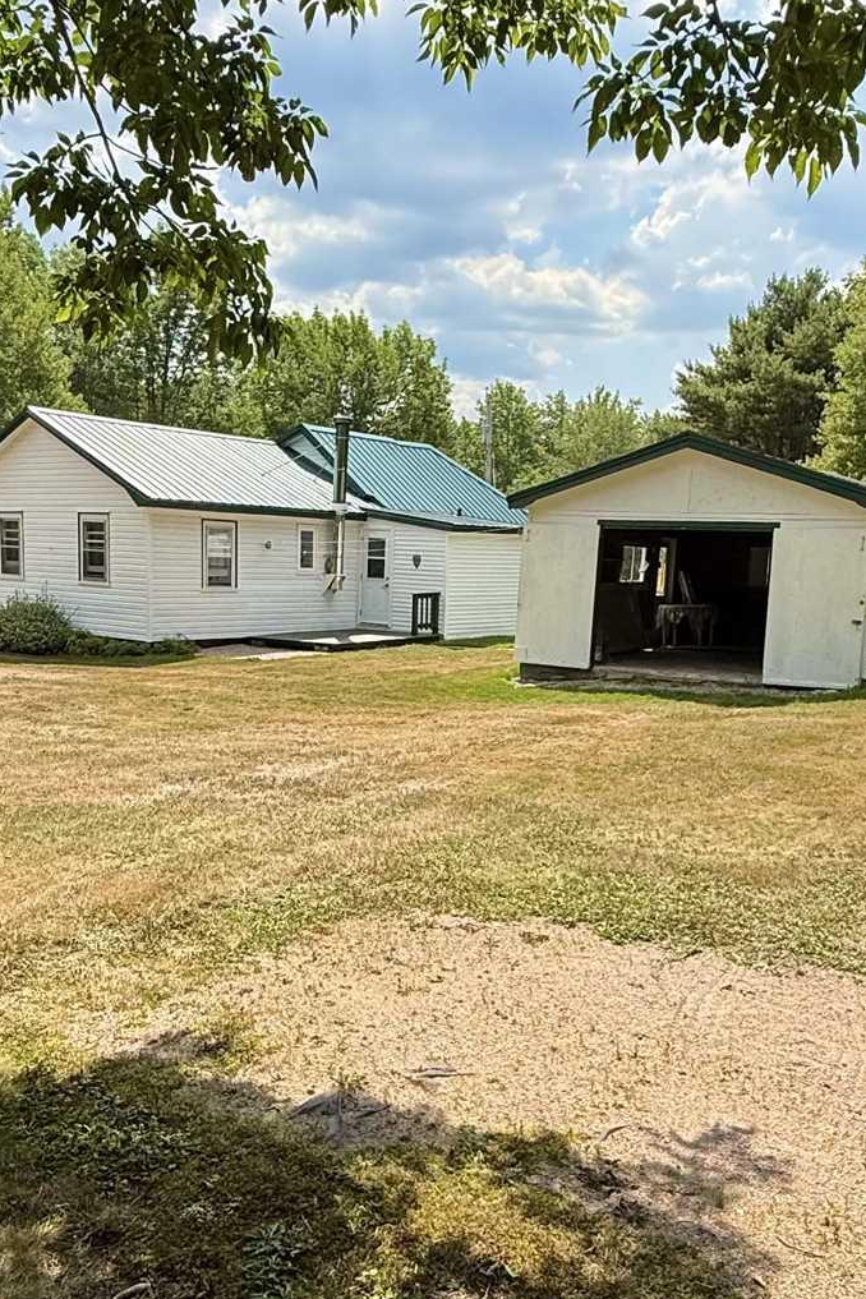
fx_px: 1191
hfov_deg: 40.0
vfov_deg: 56.7
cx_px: 405
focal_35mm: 33
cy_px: 786
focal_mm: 2.22
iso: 50
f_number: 2.2
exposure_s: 1/1745
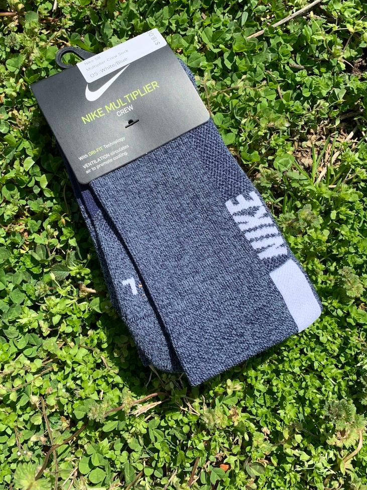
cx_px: 154
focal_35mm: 32
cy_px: 209
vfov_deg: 56.6
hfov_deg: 44.0
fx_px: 452
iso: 25
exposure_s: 1/1468
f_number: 1.8
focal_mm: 4.25
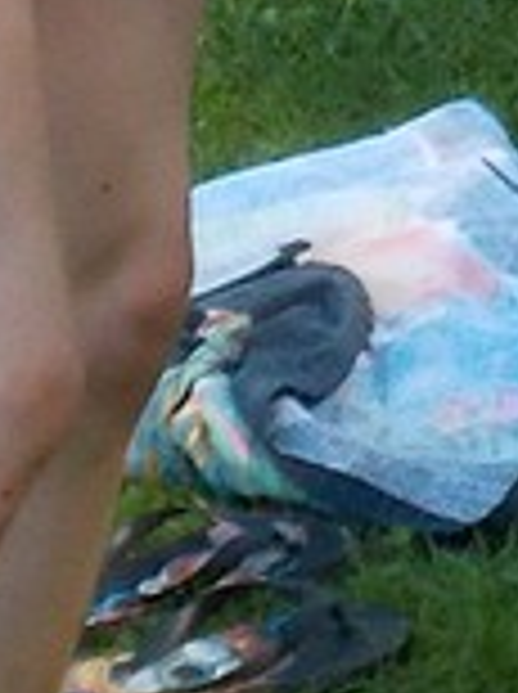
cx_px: 1203
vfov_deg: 6.2
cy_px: -482
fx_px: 6262
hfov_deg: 4.6
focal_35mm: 313
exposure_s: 1/250
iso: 250
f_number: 4.2
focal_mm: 6.4
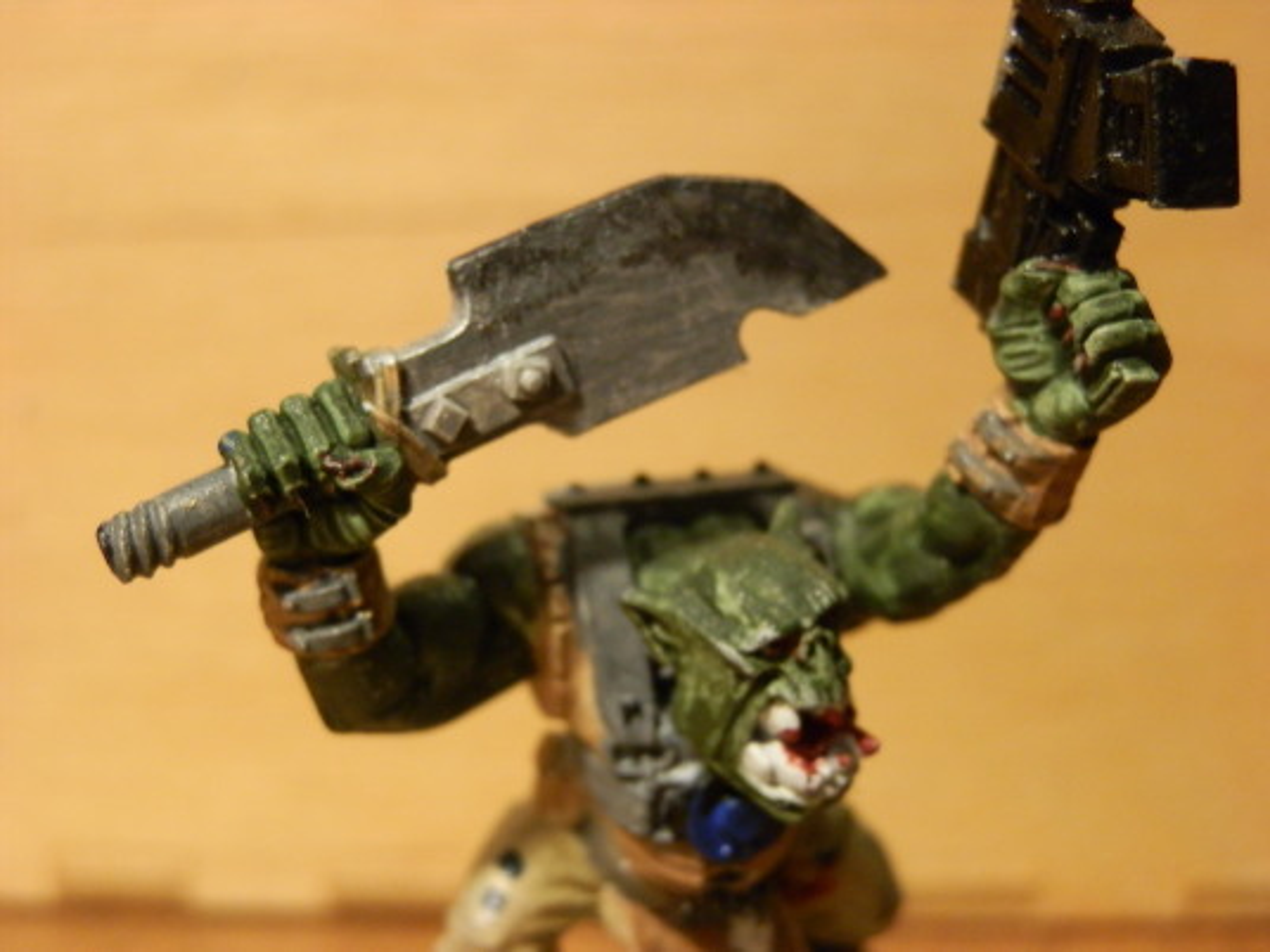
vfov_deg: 24.0
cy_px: 476
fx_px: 2238
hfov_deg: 31.7
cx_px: 635
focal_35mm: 61
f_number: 3.7
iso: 320
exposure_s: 1/8
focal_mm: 10.99
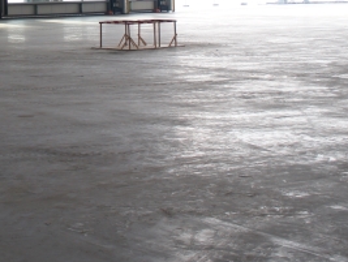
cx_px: -50
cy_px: -69
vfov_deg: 14.7
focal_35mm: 97
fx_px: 976
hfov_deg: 19.2
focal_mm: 20
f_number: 4
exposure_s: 1/160
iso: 250
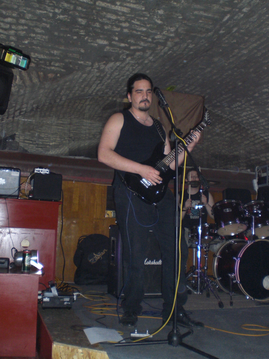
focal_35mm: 38
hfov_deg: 37.7
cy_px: 180
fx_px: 394
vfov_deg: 49.0
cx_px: 134
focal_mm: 6.3
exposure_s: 1/30
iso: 200
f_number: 3.1
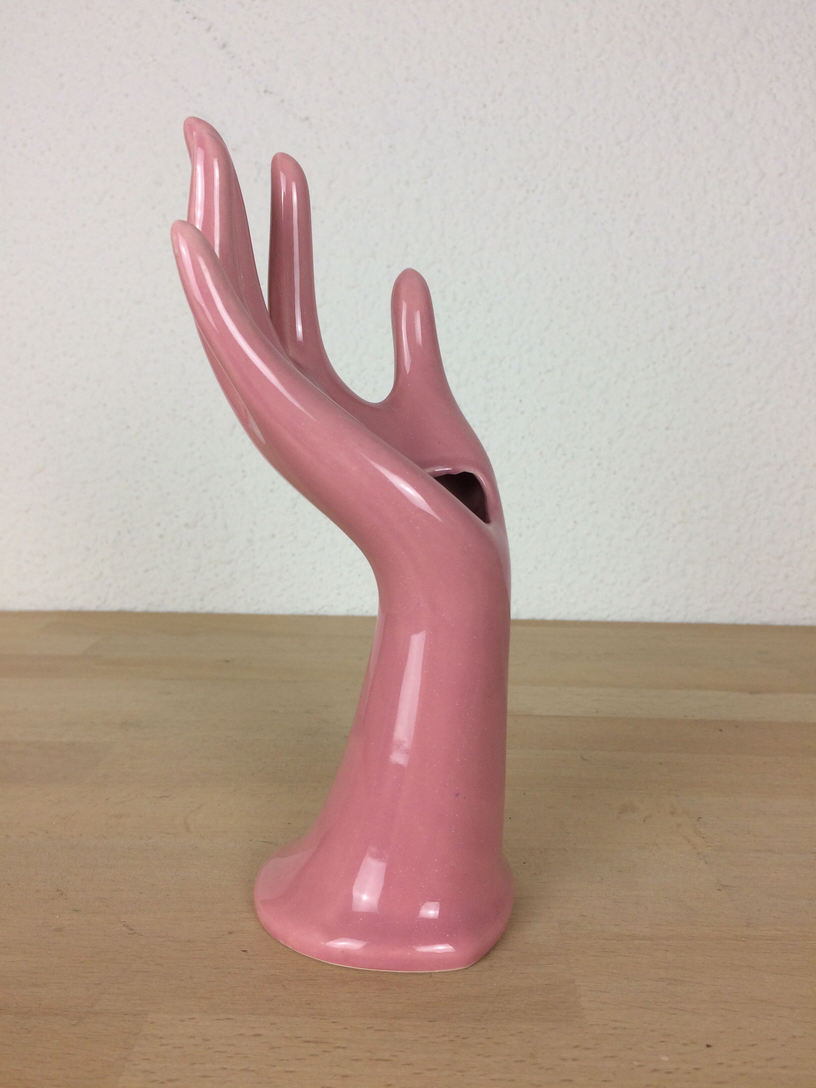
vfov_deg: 61.7
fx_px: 911
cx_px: 408
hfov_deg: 48.2
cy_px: 544
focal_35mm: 29
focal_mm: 4.15
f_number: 2.2
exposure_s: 1/100
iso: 64
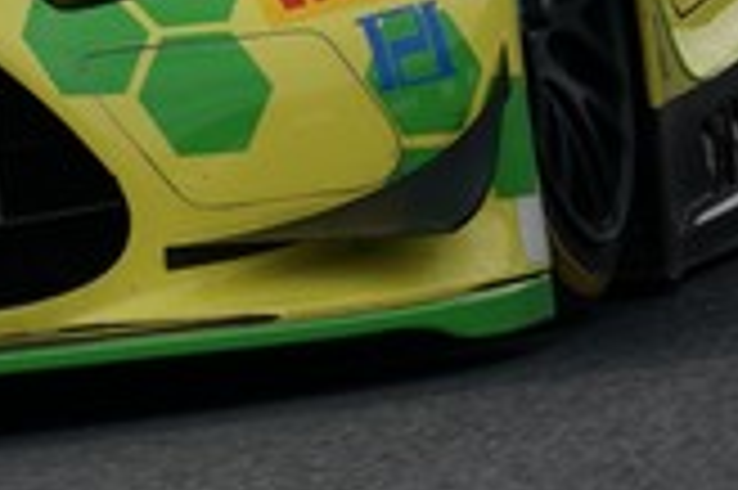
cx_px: -590
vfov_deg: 0.5
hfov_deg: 0.8
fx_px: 53963
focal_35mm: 2635
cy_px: -112
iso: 250
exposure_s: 1/800
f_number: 7.1
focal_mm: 600
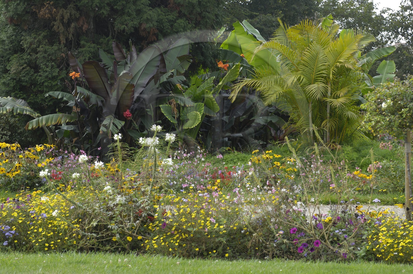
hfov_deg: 19.5
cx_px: 206
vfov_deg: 13.0
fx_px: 1203
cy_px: 137
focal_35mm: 105
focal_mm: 70
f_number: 5.6
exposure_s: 1/100
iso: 100
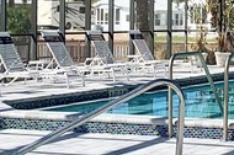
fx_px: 947
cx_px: 250
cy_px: 1
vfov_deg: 9.3
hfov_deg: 13.8
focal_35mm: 146
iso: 25
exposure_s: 1/1748
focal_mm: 4.25
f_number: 1.8
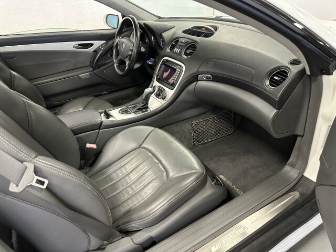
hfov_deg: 71.6
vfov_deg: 56.8
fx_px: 233
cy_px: 126
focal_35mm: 24
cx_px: 168
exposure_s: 1/50
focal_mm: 6.86
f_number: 1.78
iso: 640
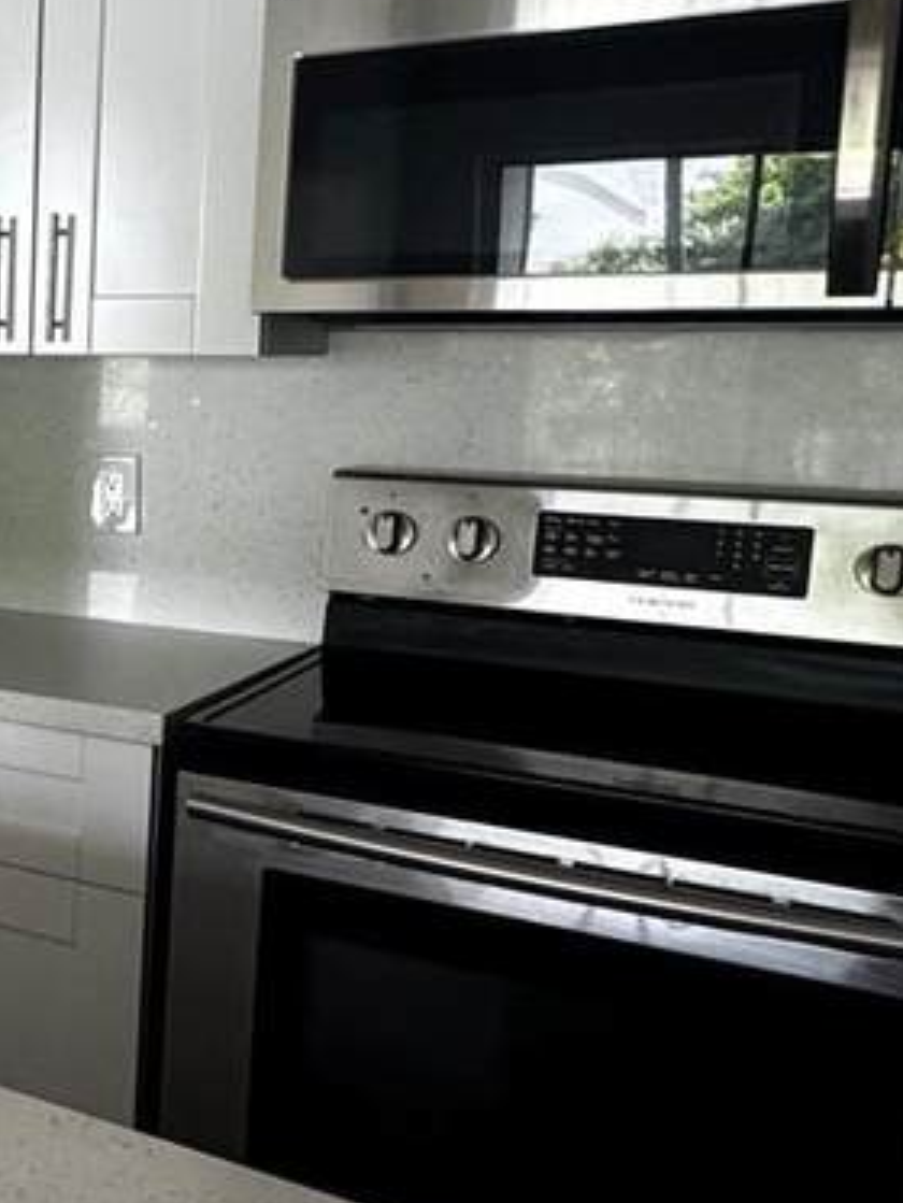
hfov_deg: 21.9
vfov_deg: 39.6
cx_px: -626
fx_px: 1669
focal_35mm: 48
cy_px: 516
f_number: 2.2
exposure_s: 1/60
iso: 200
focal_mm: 2.22
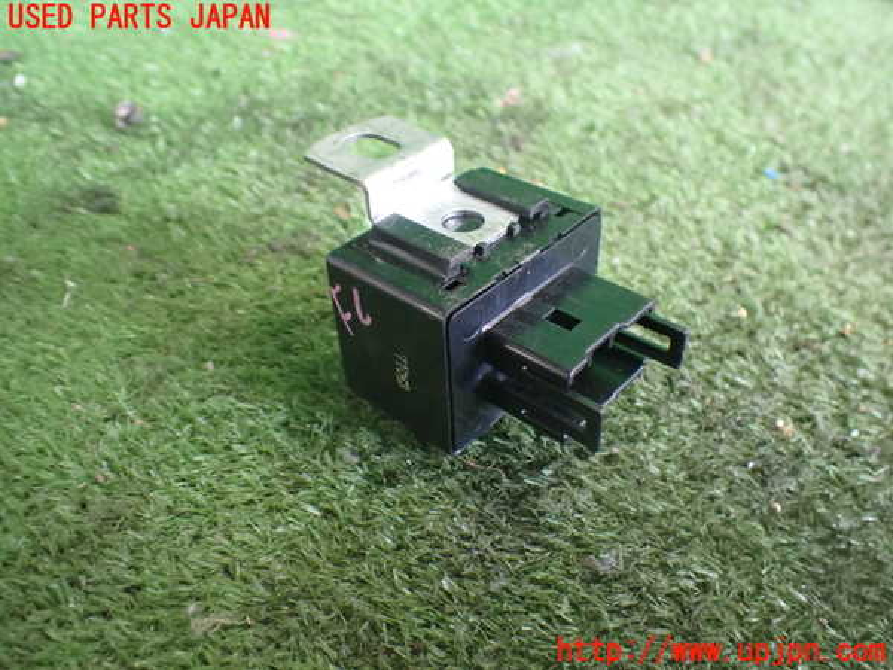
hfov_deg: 60.0
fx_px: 774
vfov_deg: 46.8
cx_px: 446
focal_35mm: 30
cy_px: 335
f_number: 2.3
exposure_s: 1/60
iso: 800
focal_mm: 5.4
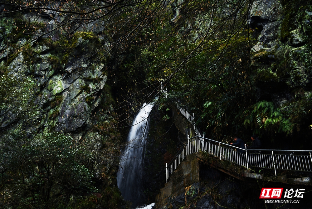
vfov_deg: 29.3
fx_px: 399
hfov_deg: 42.7
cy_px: 104
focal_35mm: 46
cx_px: 156
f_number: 11
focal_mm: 46
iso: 200
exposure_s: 1/10
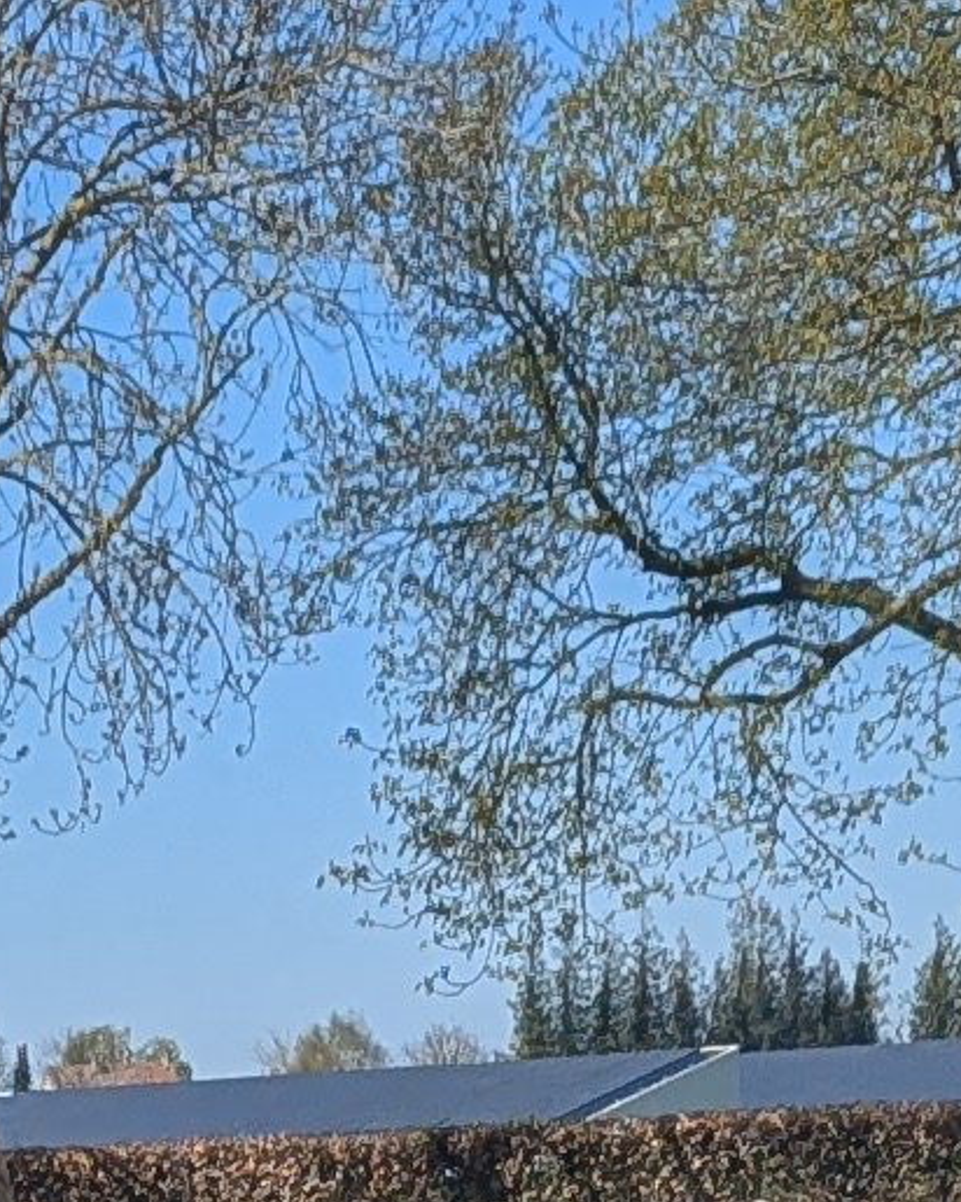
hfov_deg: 8.2
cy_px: 3209
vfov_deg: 9.0
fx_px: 6613
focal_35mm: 186
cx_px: -140
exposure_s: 1/2058
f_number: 1.85
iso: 39
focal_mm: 6.81
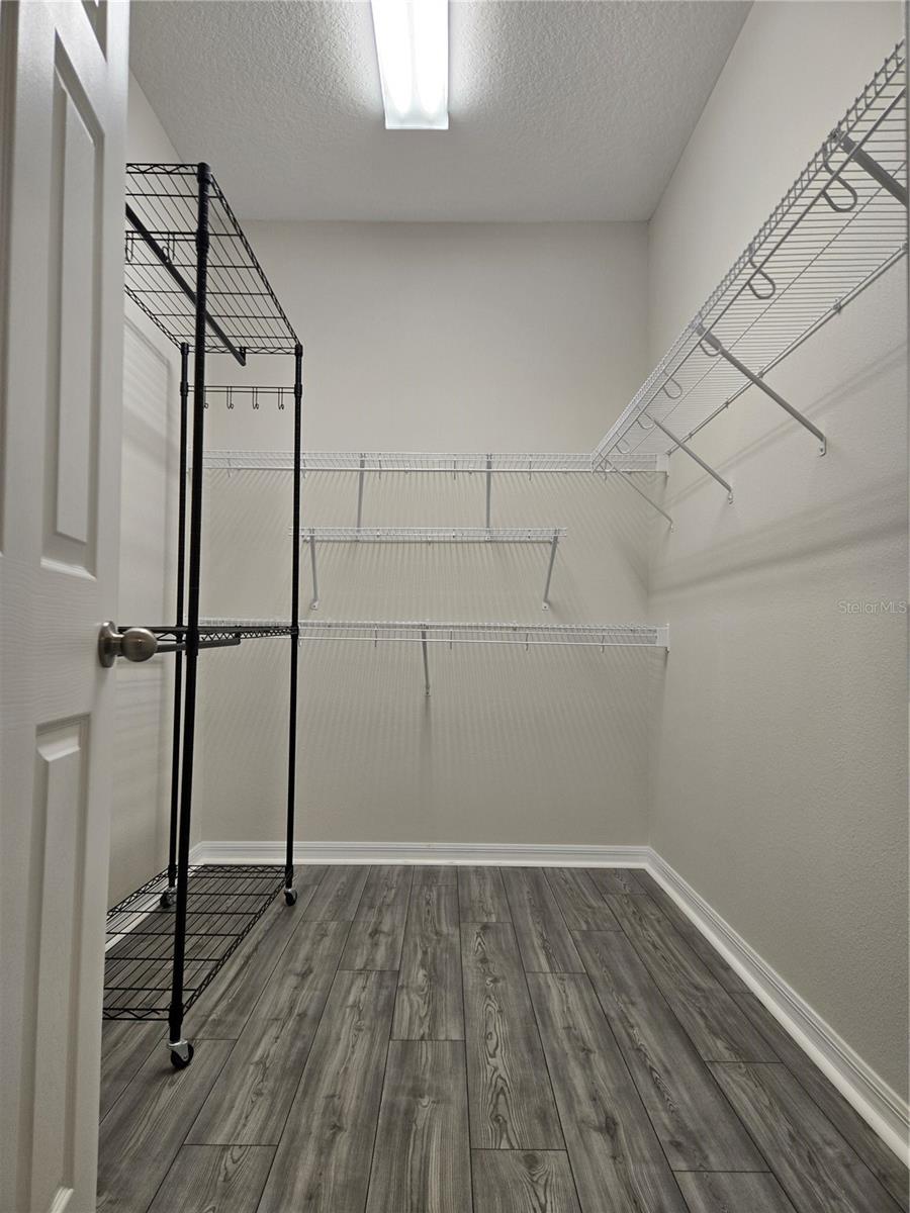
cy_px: 606
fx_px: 806
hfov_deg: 58.9
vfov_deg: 73.9
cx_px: 455
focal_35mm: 23
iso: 125
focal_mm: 5.4
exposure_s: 1/120
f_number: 1.8
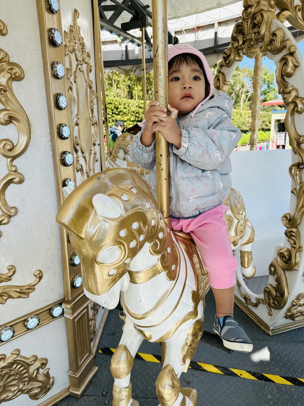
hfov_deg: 56.8
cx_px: 152
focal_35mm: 24
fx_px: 281
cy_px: 203
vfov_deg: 71.6
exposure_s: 1/1241
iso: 80
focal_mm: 6.86
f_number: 1.78
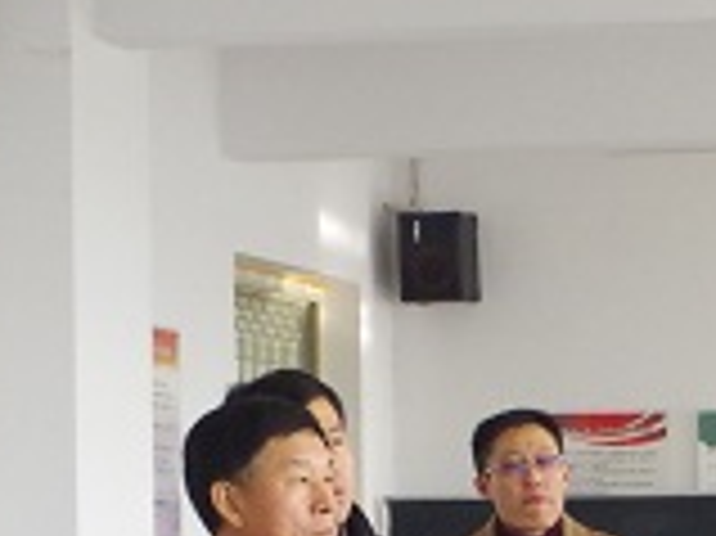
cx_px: 937
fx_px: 3100
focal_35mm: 150
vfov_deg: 9.6
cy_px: 759
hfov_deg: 12.7
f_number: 11
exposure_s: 1/100
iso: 3200
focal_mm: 26.25
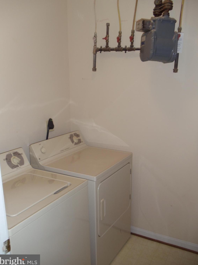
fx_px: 343
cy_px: 133
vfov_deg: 42.1
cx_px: 97
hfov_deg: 32.2
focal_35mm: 45
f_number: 3.5
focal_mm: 6
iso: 80
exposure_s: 1/30
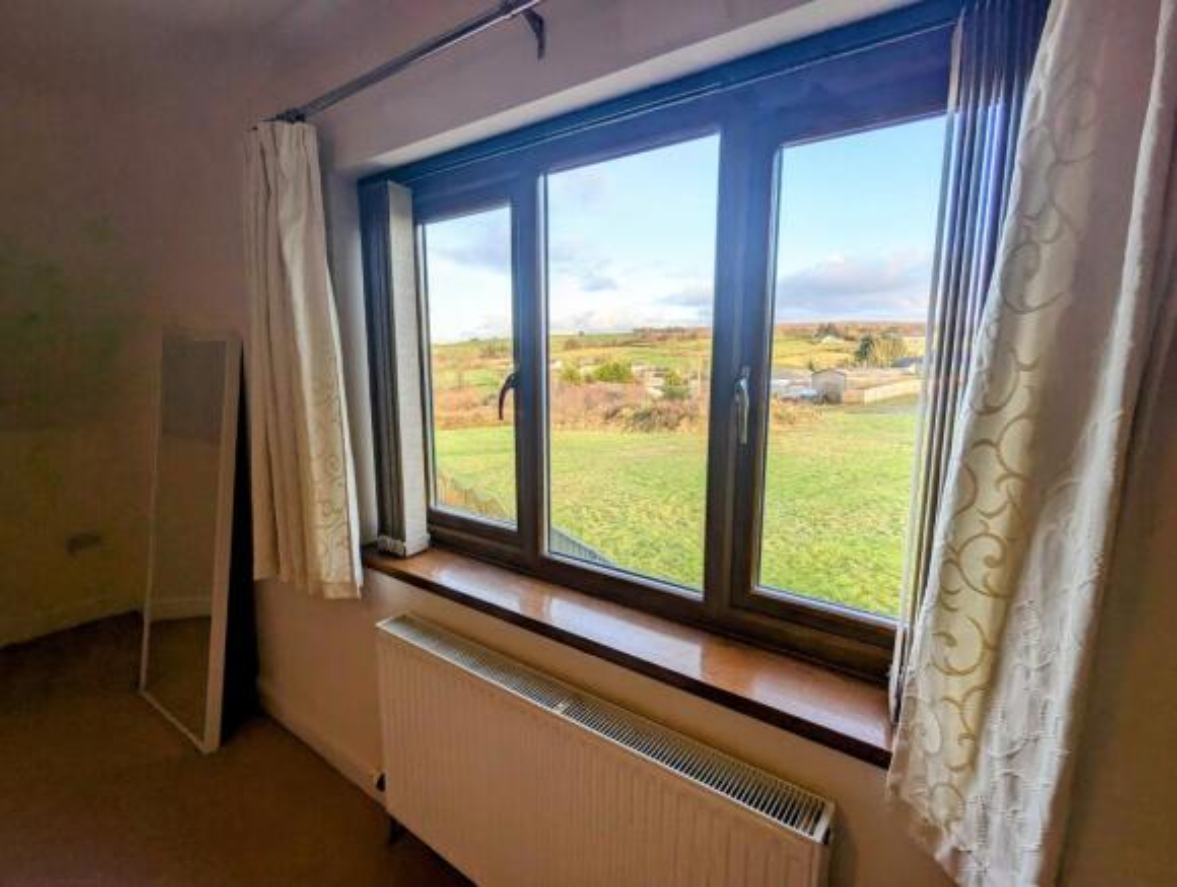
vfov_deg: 78.3
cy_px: 444
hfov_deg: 94.4
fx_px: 545
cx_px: 588
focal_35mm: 16
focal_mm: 2.35
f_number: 2.2
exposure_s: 1/180
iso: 55
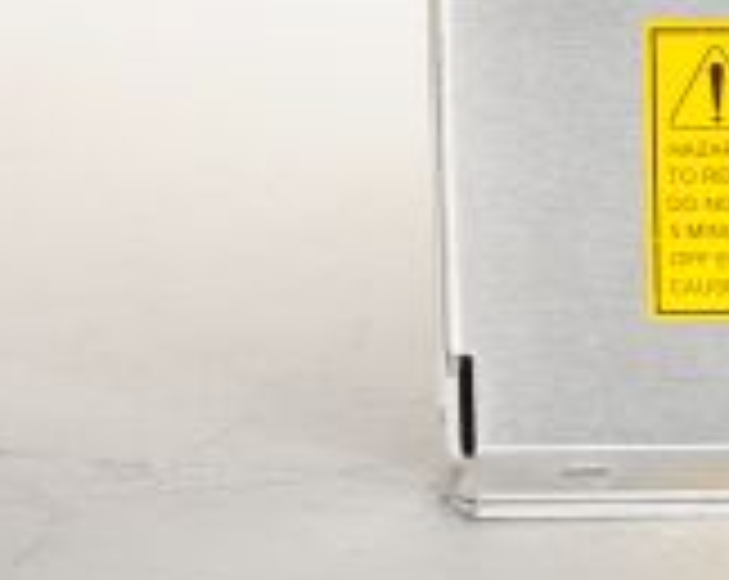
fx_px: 3747
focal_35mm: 174
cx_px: 1184
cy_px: -227
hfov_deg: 10.6
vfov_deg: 8.7
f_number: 14
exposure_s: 1/250
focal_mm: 50
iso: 320
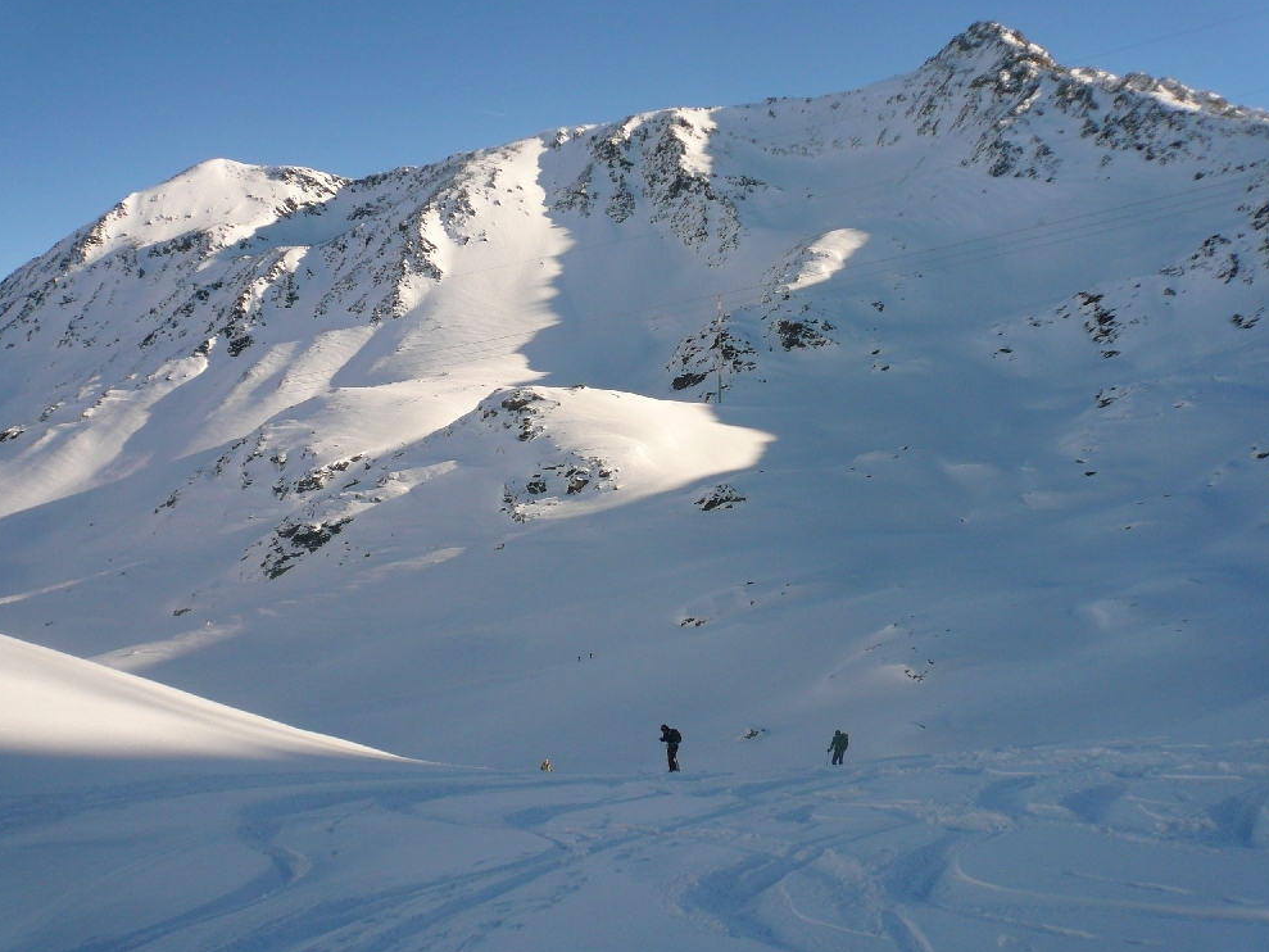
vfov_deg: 48.2
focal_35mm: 29
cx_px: 627
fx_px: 1063
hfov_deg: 61.7
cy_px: 464
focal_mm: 4.6
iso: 100
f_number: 8
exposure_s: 1/320
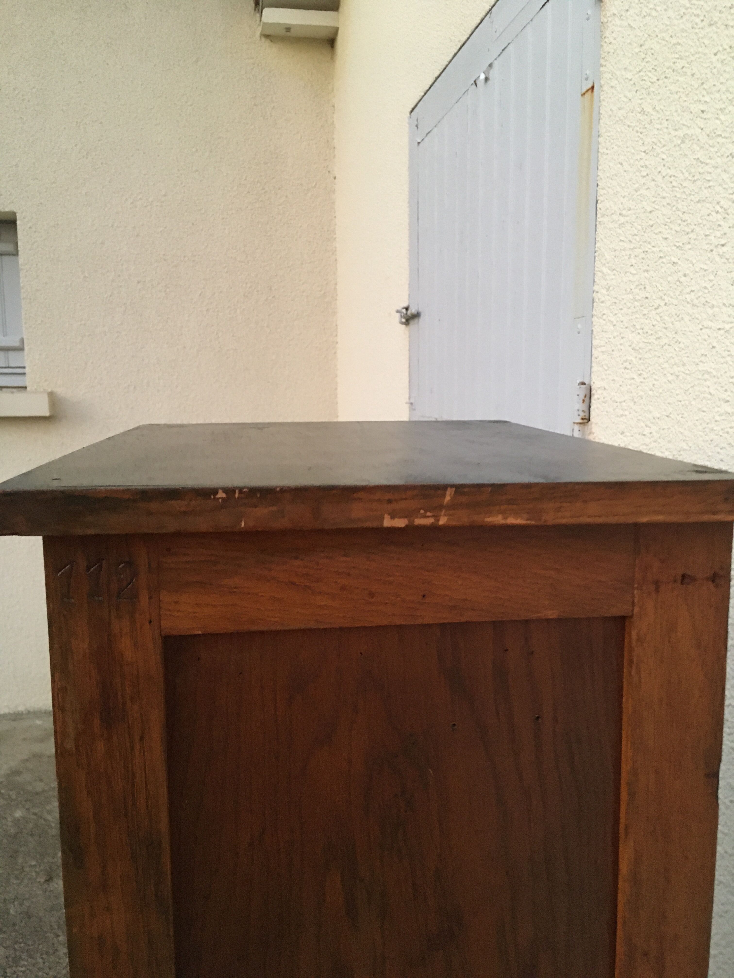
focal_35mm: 29
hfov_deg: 48.2
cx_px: 367
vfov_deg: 61.7
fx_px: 820
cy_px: 489
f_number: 2.2
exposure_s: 1/17
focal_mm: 4.15
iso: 250
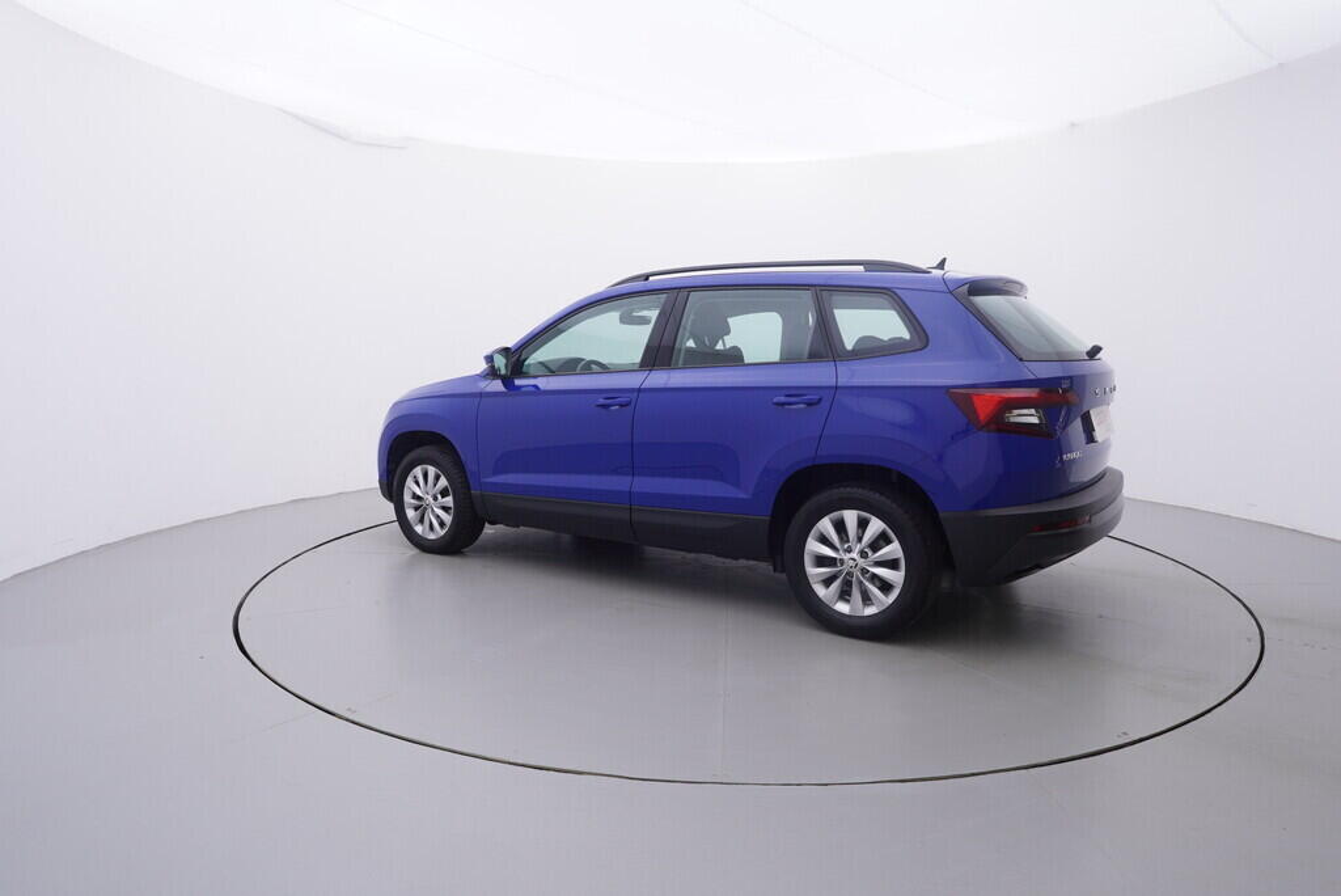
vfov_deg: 56.2
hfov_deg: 77.3
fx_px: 839
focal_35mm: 22
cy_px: 448
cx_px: 670
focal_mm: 15
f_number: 5
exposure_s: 1/80
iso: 200
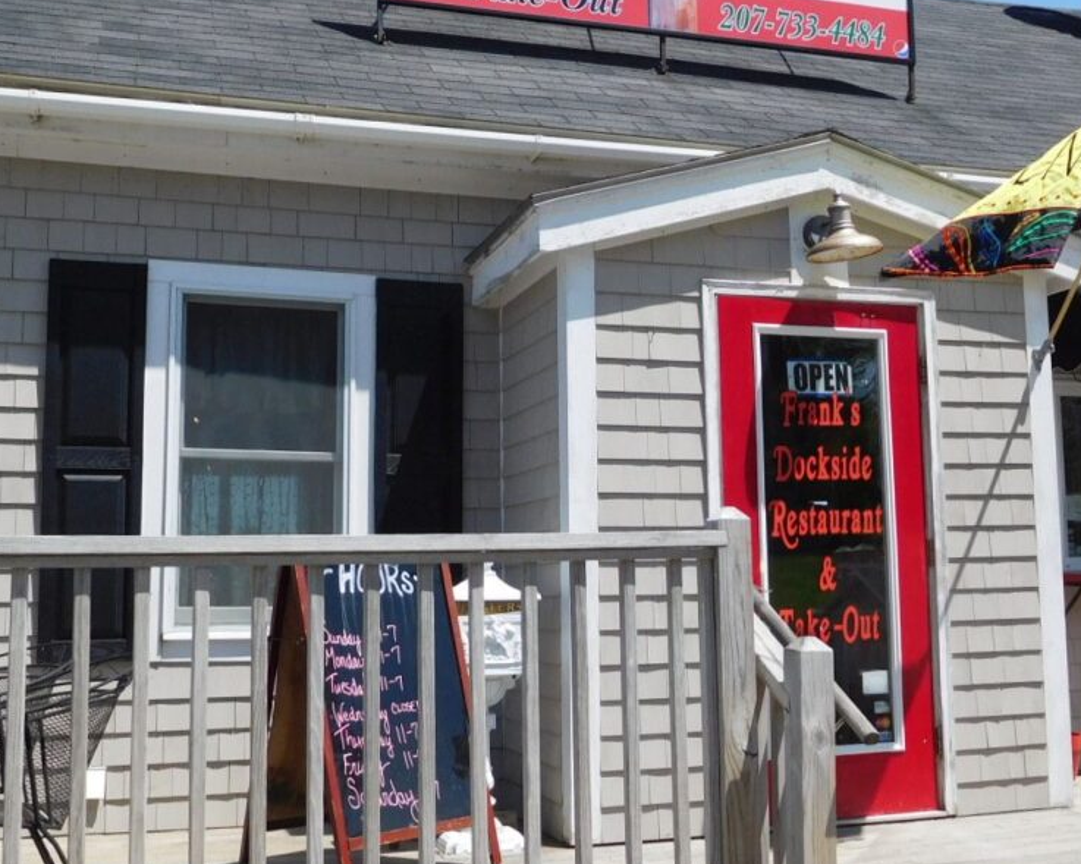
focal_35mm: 42
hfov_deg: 43.8
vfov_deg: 35.7
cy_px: 432
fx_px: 1343
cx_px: 569
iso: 125
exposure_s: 1/400
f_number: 6.8
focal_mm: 4.5
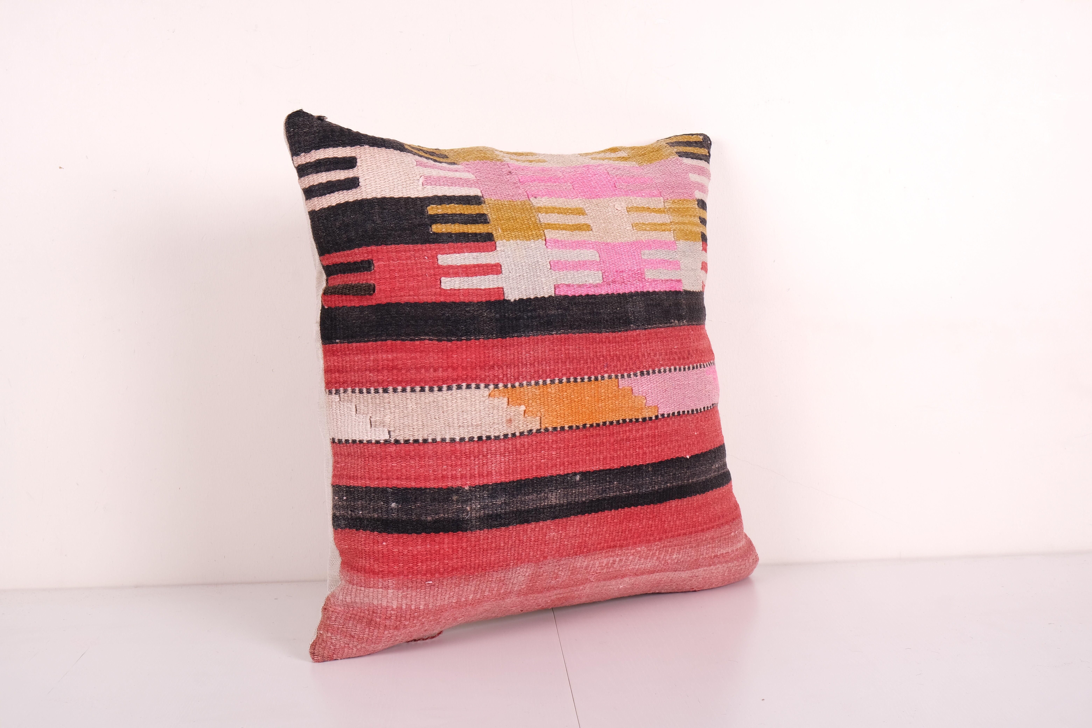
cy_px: 364
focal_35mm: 49
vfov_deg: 27.5
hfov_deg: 40.3
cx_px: 546
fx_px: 1486
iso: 80
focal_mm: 32.9
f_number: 11
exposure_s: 1/160
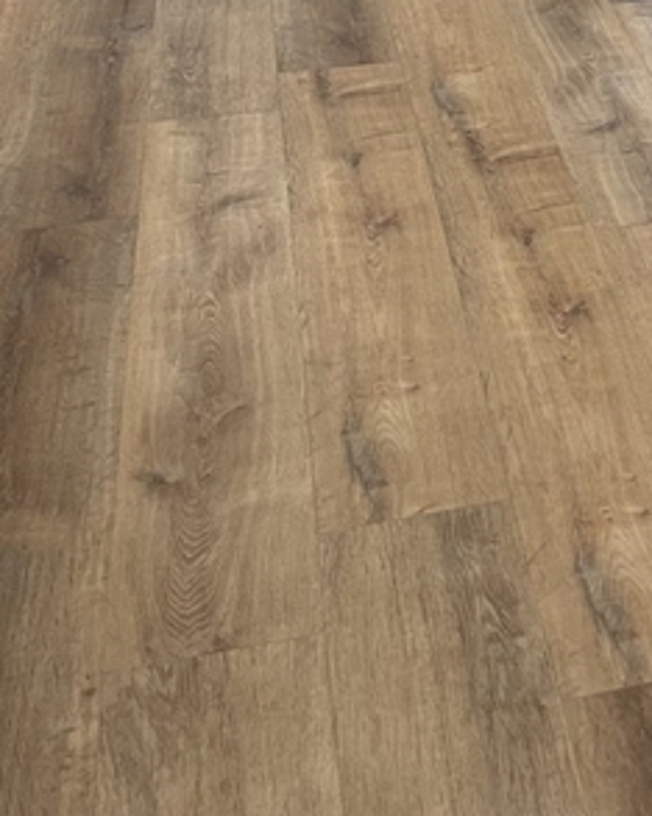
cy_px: -237
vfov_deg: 25.6
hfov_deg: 22.3
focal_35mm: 64
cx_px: 744
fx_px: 1545
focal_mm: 5.1
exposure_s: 1/60
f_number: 1.6
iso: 100
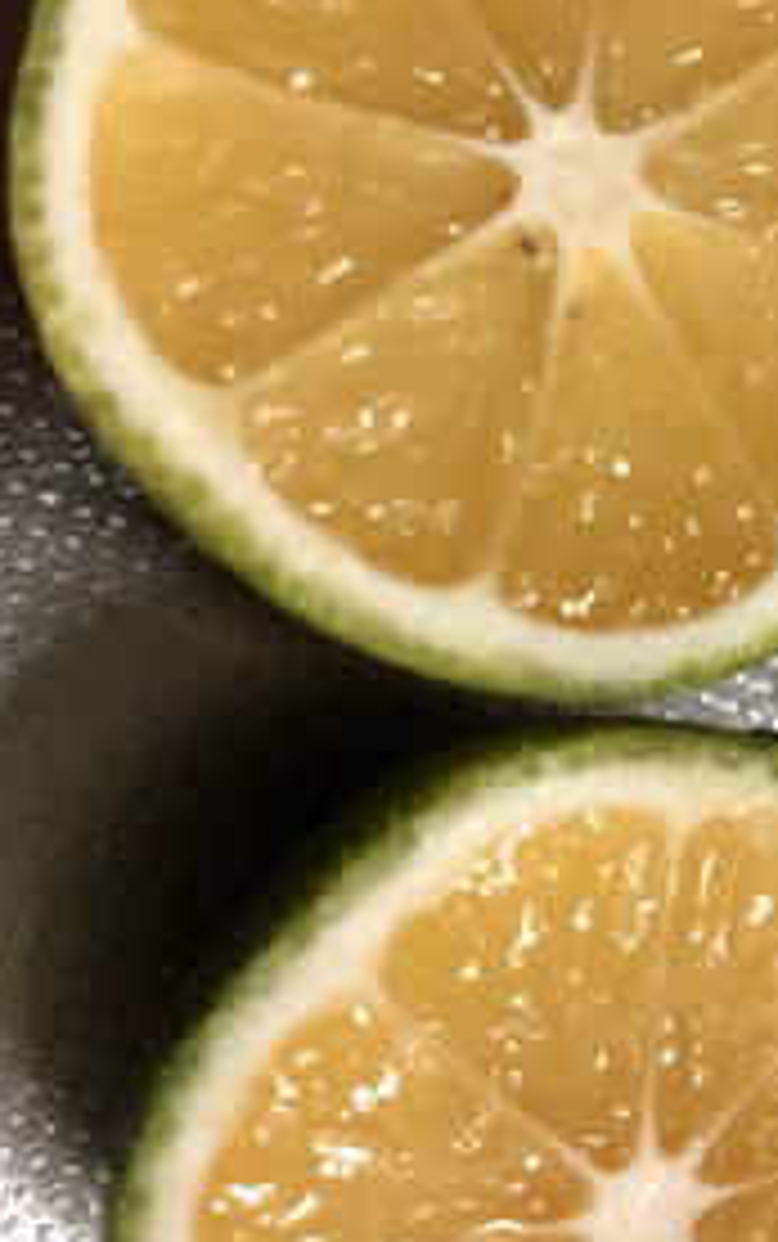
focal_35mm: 43
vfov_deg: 46.1
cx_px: 585
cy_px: 536
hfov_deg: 29.4
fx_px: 1456
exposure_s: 1/15
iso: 50
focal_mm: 4
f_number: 1.8
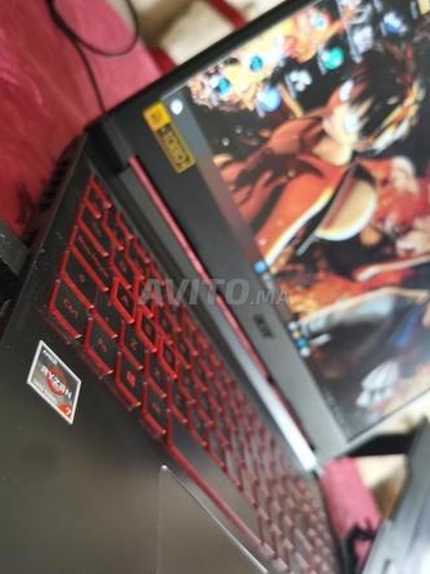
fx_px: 481
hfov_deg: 48.2
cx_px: 213
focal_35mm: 29
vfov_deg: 61.7
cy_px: 291
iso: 640
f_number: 1.6
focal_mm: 5.56
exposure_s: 1/25
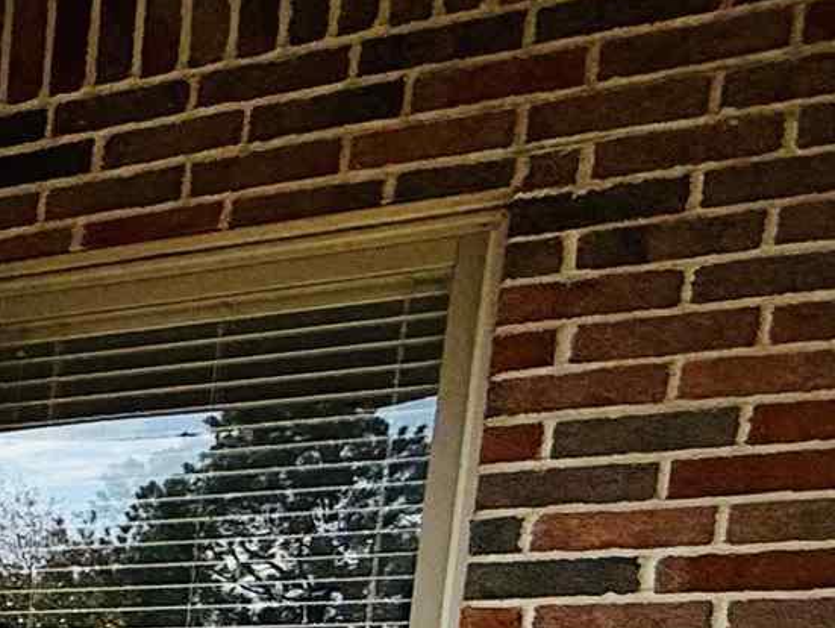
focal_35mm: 78
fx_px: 1883
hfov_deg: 16.7
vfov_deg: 16.7
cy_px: 1007
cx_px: -947
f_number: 2.2
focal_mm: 2.22
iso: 50
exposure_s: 1/1339
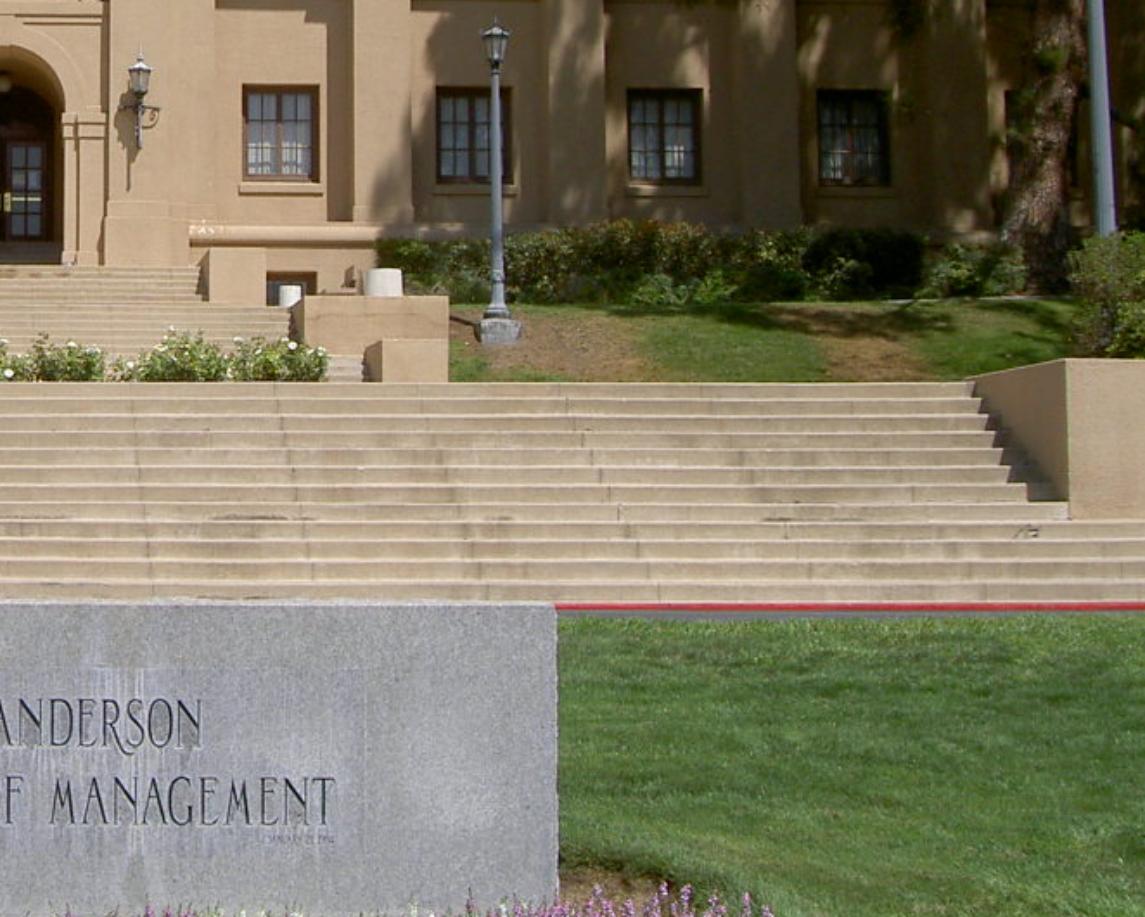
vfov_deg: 16.6
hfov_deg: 20.1
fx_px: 3119
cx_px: -21
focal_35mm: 92
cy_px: 147
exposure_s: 1/500
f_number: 4.7
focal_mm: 8
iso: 50
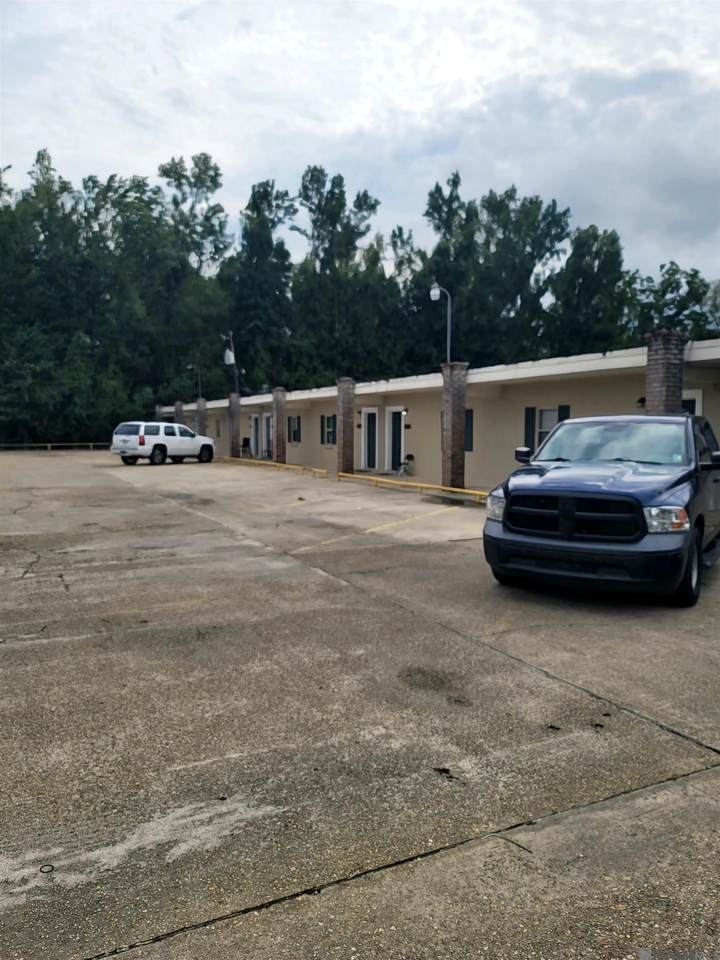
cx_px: 360
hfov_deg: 54.9
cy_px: 480
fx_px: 693
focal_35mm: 25
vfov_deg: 69.4
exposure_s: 1/1429
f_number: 1.8
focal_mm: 7
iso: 20
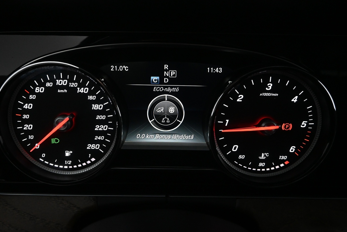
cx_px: 168
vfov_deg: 51.3
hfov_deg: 71.5
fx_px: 241
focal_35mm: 25
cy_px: 119
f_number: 5
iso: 3200
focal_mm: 16
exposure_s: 1/100
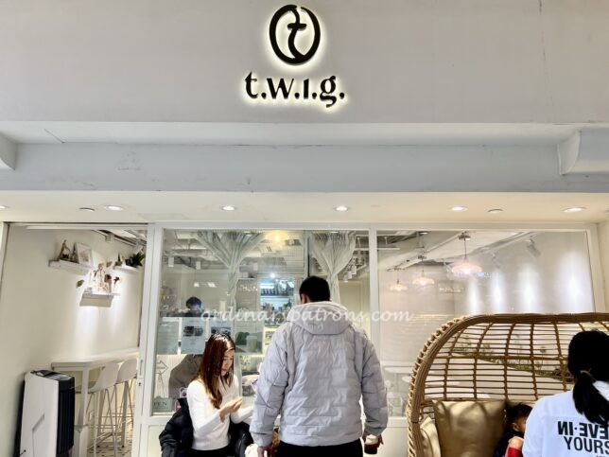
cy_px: 228
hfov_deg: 67.3
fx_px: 457
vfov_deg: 53.1
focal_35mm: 26
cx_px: 304
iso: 80
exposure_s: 1/100
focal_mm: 5.7
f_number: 1.5
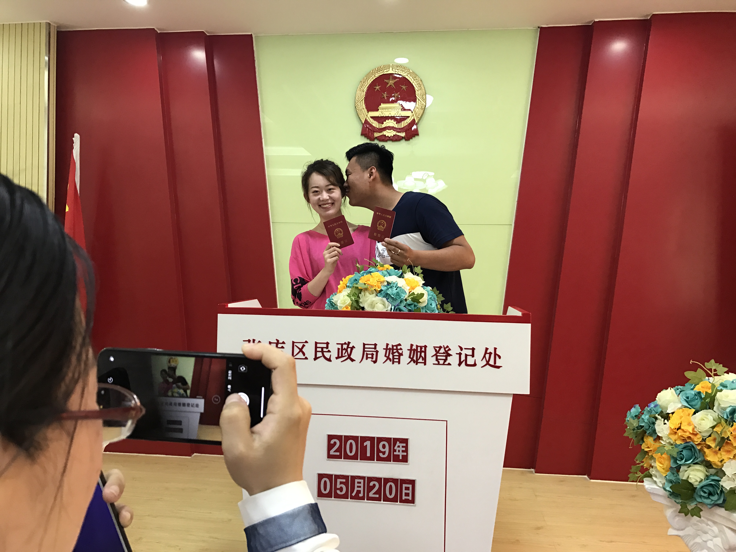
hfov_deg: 63.4
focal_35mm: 28
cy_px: 276
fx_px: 595
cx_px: 368
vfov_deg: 49.7
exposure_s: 1/17
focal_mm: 3.99
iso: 50
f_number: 1.8
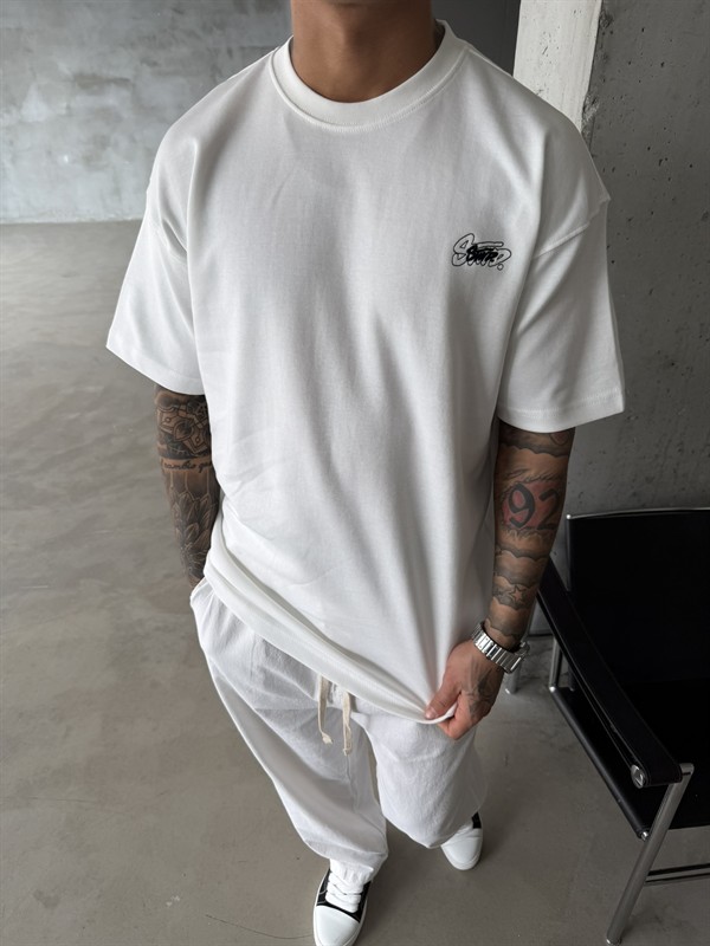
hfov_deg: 56.8
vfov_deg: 71.6
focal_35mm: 24
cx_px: 355
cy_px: 473
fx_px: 656
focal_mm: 6.76
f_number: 1.78
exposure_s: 1/478
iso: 80
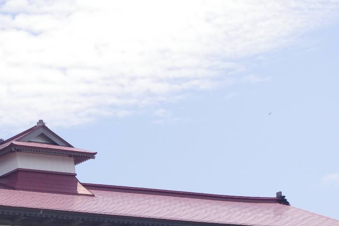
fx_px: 1676
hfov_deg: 11.5
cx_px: 49
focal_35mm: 178
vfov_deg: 7.7
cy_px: 221
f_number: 8
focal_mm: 55
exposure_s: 1/400
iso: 200
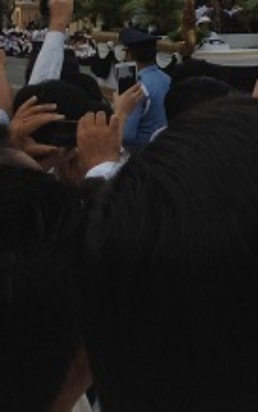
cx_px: 725
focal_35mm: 138
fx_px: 1552
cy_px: -137
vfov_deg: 14.5
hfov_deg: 8.3
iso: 64
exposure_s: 1/319
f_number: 2.4
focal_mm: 4.28
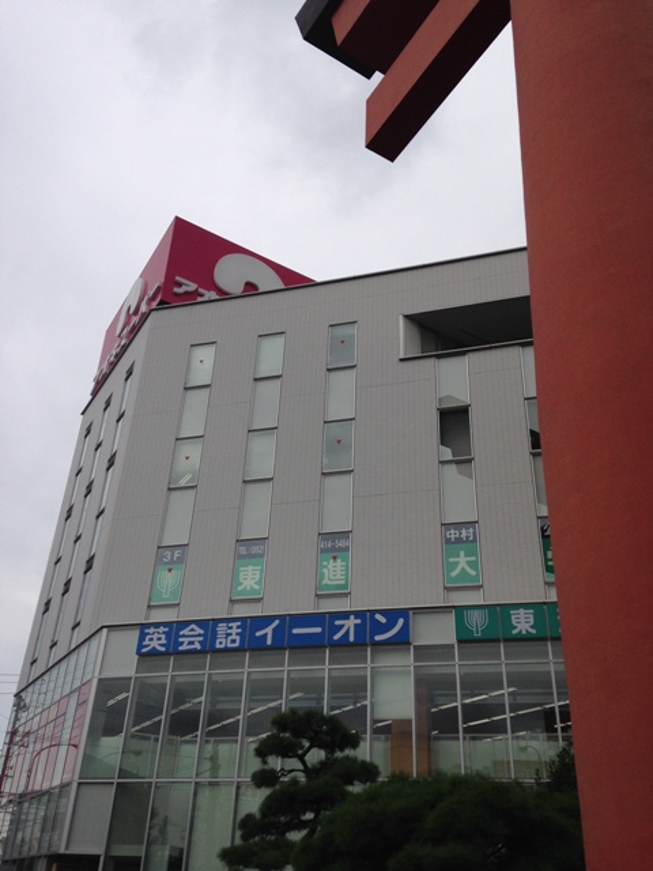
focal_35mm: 33
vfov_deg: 55.4
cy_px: 436
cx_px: 326
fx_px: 830
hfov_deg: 42.9
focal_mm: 4.12
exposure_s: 1/3876
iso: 50
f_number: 2.4
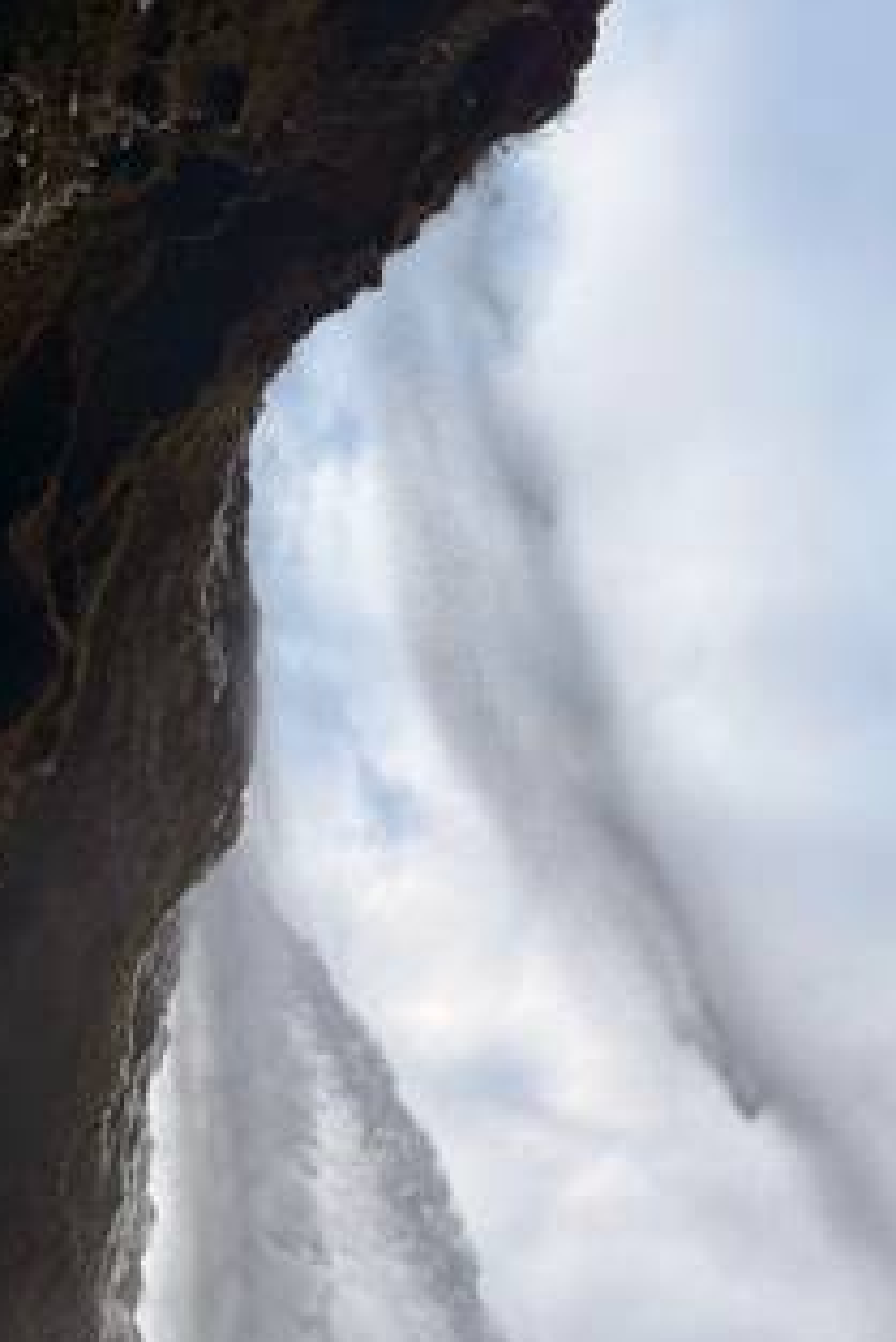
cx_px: 454
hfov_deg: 26.5
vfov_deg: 36.8
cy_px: 1162
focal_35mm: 51
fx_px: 1902
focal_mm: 6.76
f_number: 1.78
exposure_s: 1/2801
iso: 80
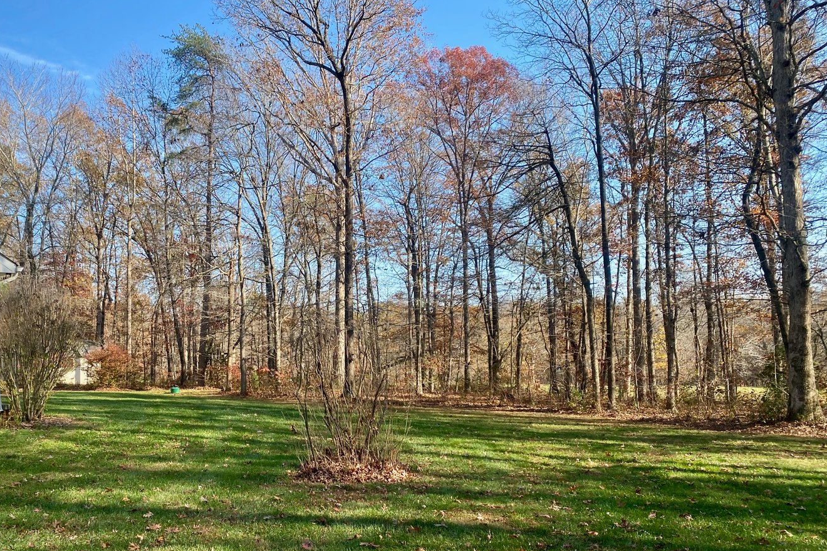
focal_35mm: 31
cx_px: 356
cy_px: 314
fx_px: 712
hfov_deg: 60.0
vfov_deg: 42.2
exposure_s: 1/927
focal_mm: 4.25
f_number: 1.8
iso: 32
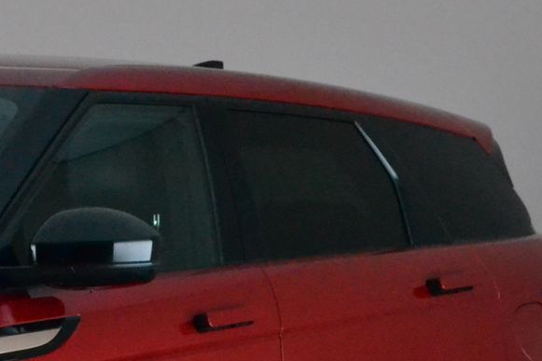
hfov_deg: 8.0
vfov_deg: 5.4
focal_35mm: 254
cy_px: 356
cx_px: -246
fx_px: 3823
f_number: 11
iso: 3200
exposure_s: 1/50
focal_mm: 48
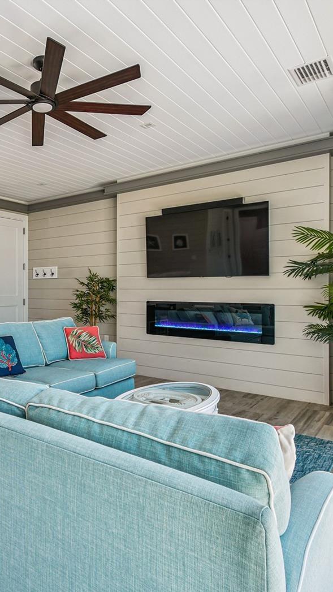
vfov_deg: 76.3
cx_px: 32
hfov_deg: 43.5
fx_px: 377
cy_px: 297
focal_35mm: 24
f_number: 7.1
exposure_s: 1/10
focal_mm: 10
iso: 100
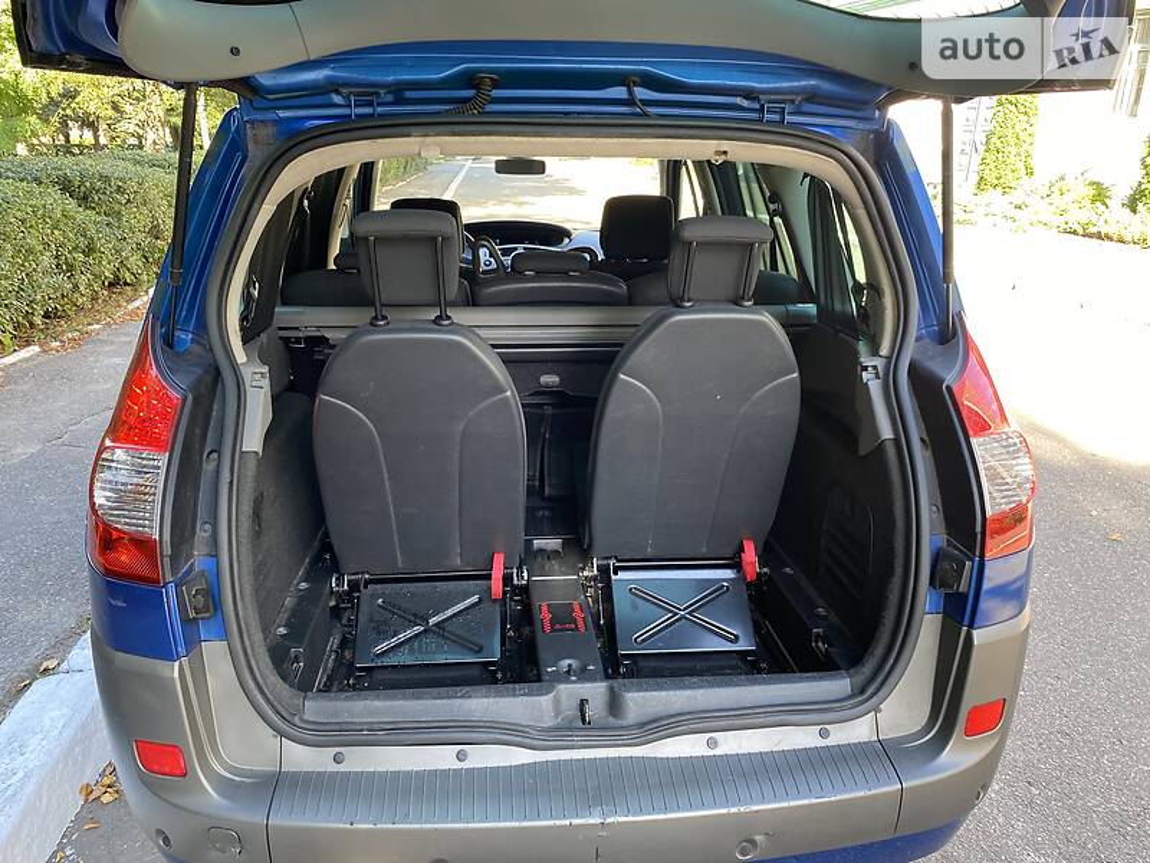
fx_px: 864
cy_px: 432
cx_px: 575
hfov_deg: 67.3
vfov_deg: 53.1
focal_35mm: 26
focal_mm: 4.2
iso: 100
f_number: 1.8
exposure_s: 1/121
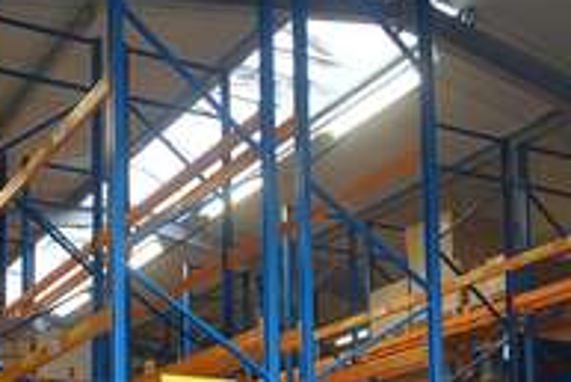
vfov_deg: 20.0
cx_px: 185
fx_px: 1000
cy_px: 486
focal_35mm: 63
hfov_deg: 31.6
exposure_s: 1/30
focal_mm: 8.8
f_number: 2.5
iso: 125
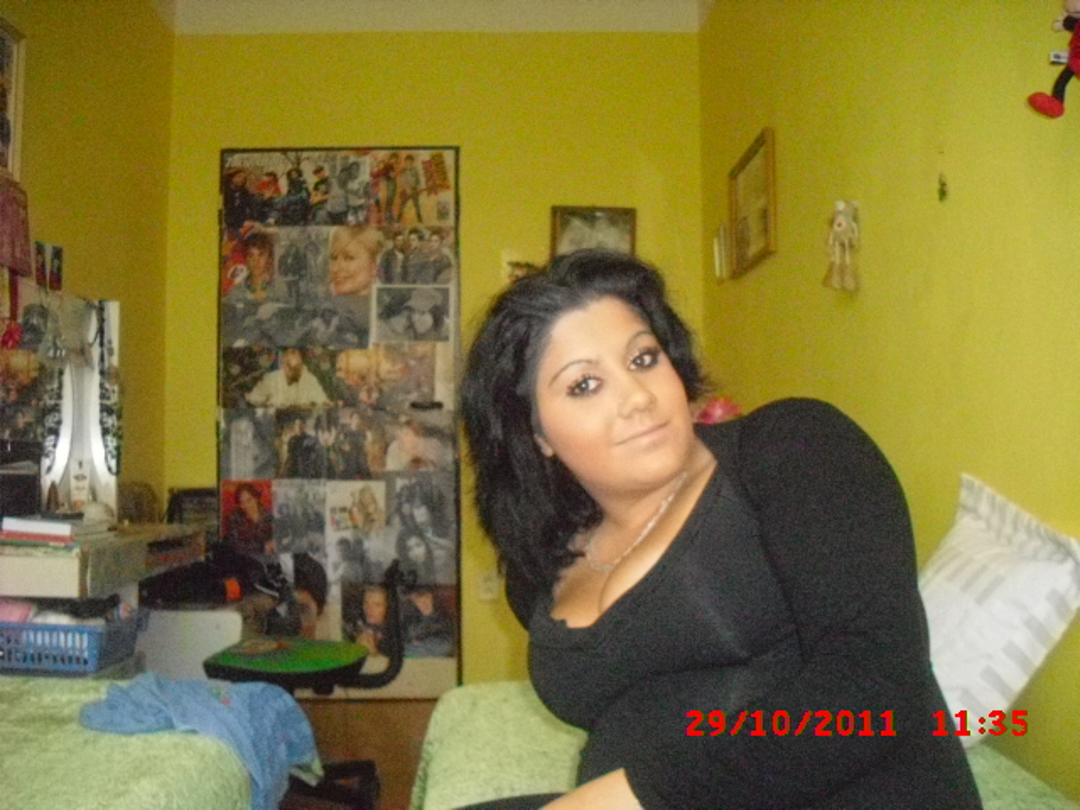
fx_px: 1186
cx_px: 540
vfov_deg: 37.7
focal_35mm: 38
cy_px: 405
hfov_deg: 49.0
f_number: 5.6
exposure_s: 1/125
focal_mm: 6.2
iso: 1600
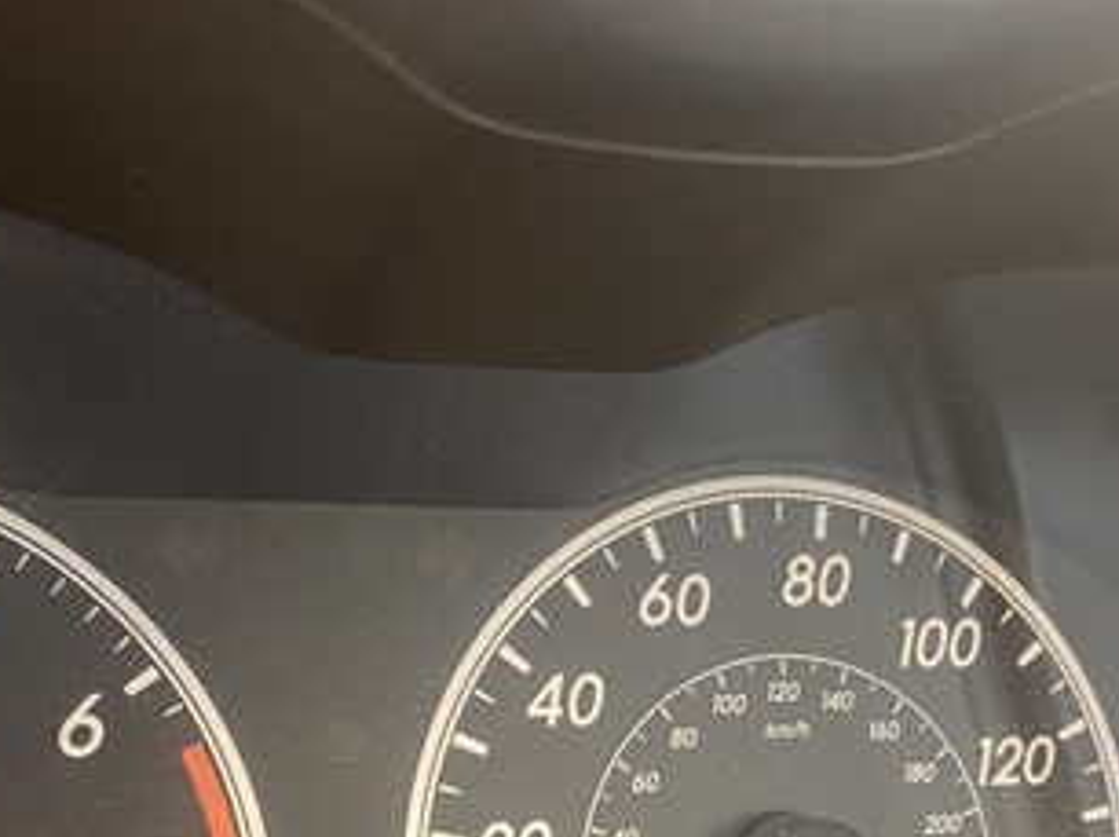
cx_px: 651
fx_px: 2196
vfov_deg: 20.2
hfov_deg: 28.5
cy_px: 1001
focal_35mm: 68
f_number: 1.8
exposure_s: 1/66
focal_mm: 4.25
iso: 125
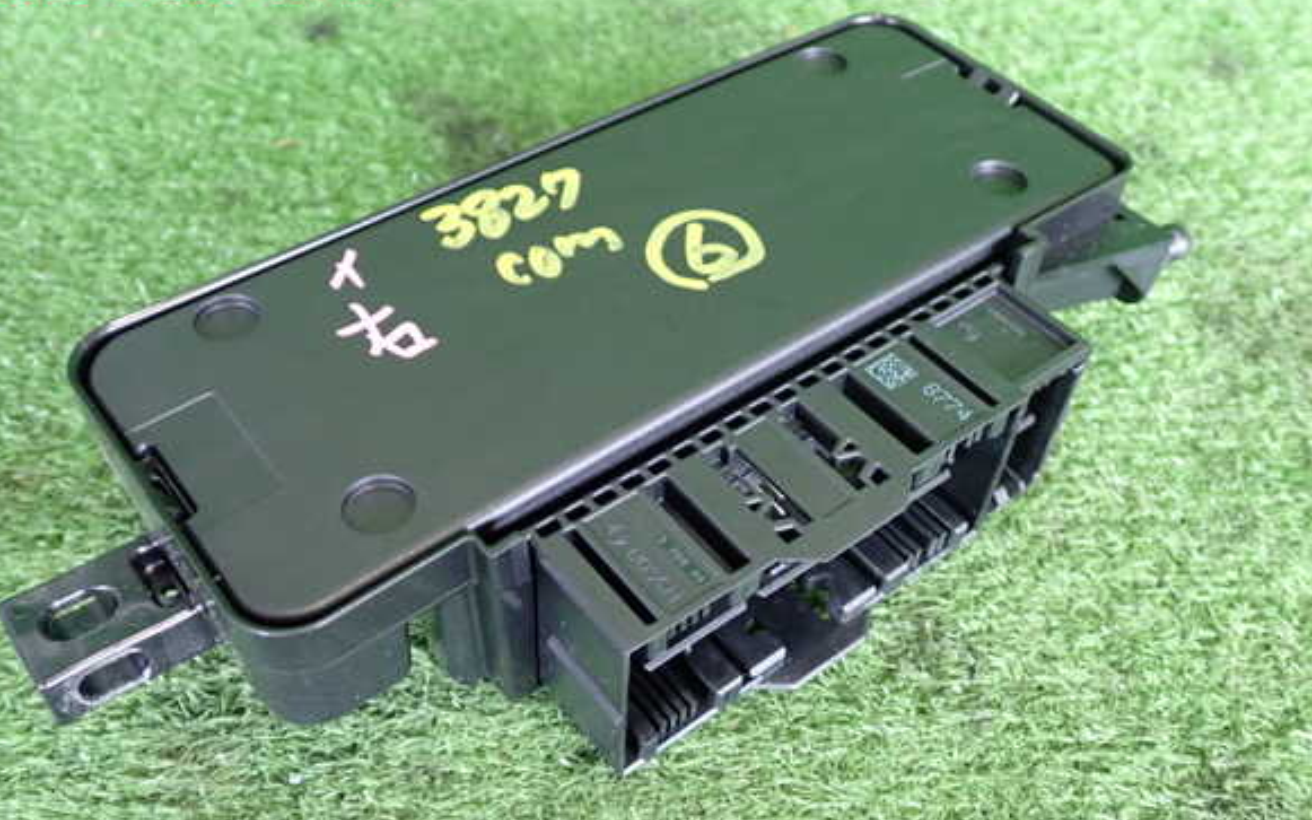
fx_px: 1251
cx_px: 657
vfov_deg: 36.2
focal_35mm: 35
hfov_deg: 55.3
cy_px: 461
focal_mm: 5.79
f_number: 2.4
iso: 640
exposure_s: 1/30
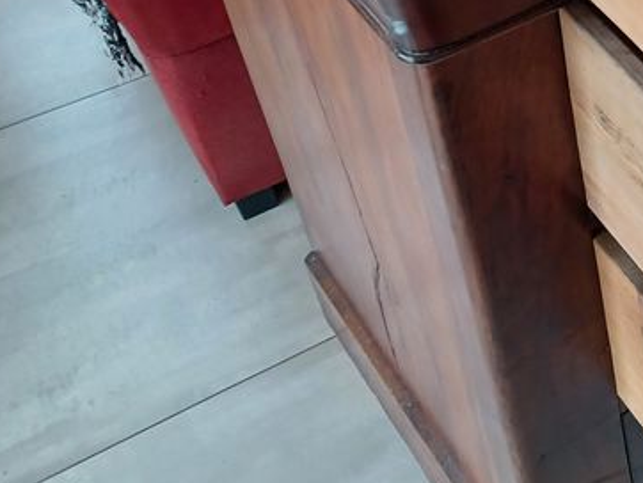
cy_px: -59
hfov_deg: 24.5
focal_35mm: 69
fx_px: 1283
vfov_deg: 20.3
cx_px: 840
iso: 200
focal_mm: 4.6
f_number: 1.8
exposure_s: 1/50
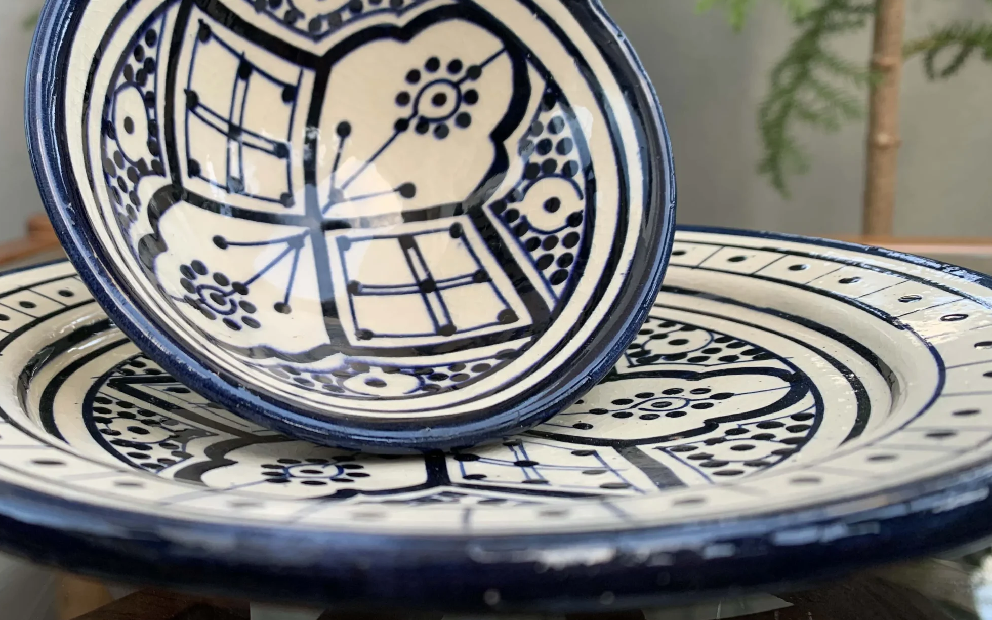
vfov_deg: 35.2
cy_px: 246
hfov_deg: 53.3
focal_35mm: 36
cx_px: 357
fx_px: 973
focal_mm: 4.25
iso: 64
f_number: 1.8
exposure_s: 1/121
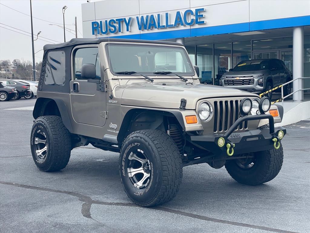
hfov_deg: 36.8
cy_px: 116
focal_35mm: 52
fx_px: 466
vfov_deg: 28.0
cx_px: 155
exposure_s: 1/466
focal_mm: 6
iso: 25
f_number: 2
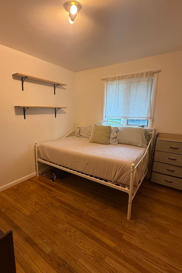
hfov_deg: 66.9
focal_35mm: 18
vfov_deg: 90.0
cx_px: 75
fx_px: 137
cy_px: 139
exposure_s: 1/120
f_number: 2.2
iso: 320
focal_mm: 2.22
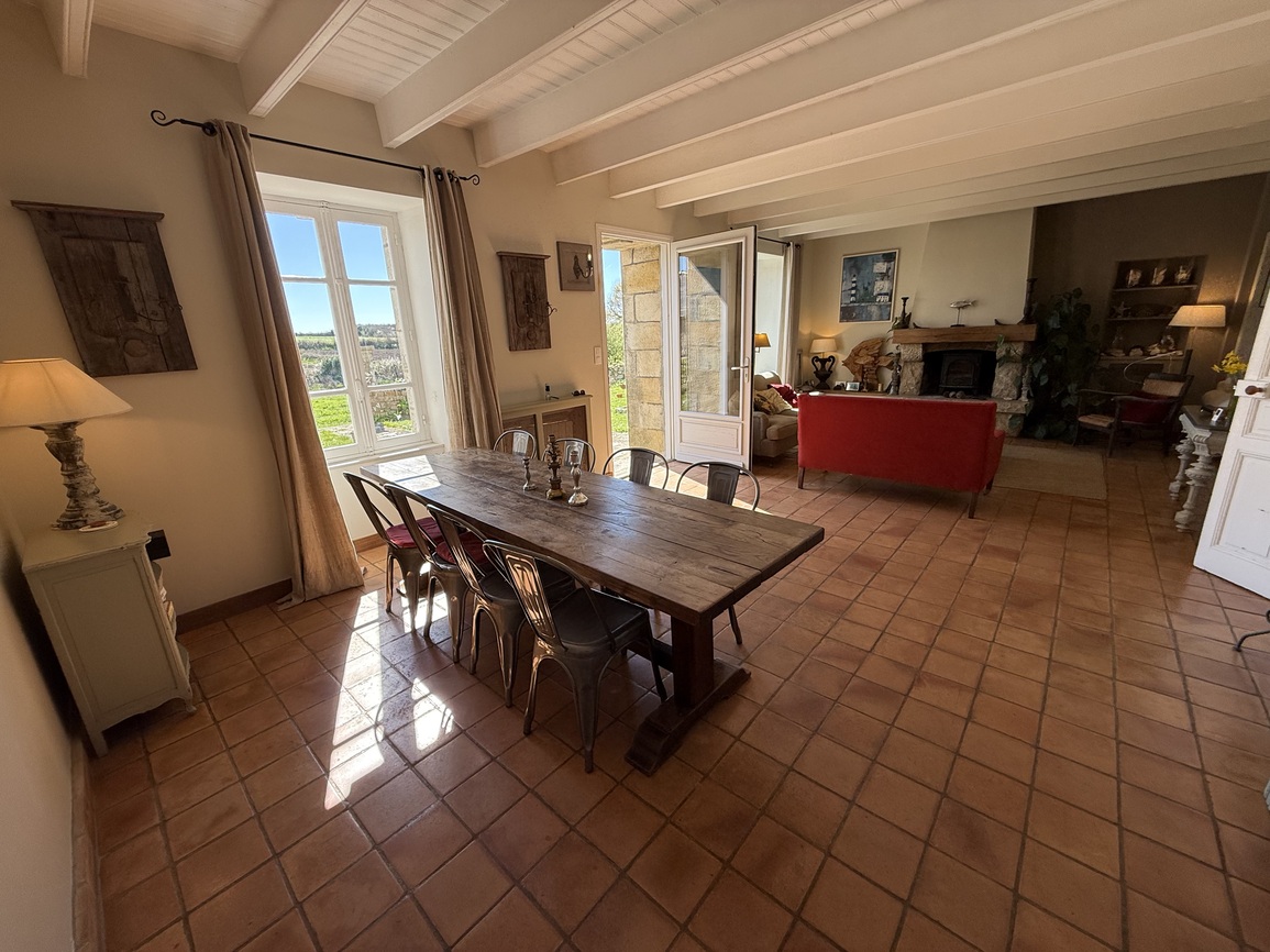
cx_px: 635
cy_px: 476
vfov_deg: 85.7
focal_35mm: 14
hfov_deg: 102.1
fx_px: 514
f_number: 2.2
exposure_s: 1/288
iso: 64
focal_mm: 2.22
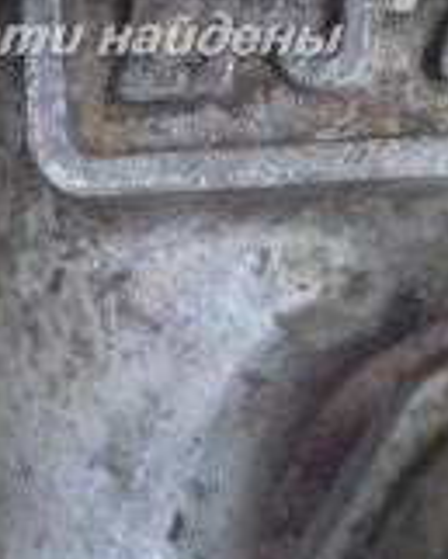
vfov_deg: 18.3
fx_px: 1672
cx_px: 205
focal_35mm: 101
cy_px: -62
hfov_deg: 15.3
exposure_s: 1/13
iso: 800
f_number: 3.5
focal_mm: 4.6
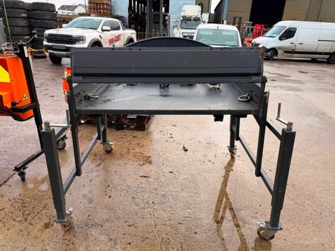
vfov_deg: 56.8
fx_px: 232
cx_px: 168
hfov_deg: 71.6
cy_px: 126
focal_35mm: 24
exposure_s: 1/888
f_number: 1.78
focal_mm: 6.76
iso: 80
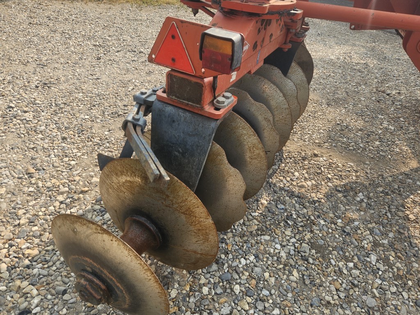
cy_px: 158
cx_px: 210
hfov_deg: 73.9
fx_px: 279
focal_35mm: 23
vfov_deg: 58.9
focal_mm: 5.4
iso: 25
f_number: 1.8
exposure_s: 1/470
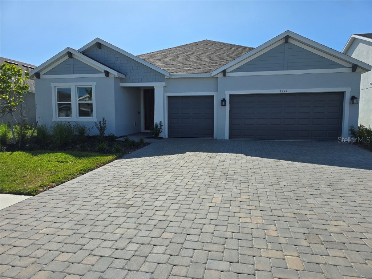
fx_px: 247
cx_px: 186
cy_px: 140
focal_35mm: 23
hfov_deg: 73.9
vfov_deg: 58.9
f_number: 1.7
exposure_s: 1/1151
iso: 12
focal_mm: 6.3
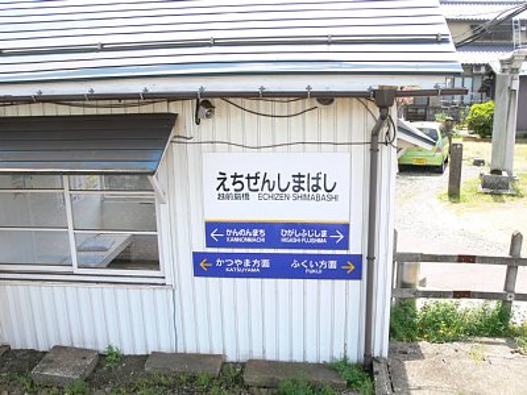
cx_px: 264
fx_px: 533
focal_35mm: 35
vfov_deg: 40.7
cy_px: 198
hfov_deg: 52.6
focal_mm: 7.4
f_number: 4.5
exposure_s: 1/100
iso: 80
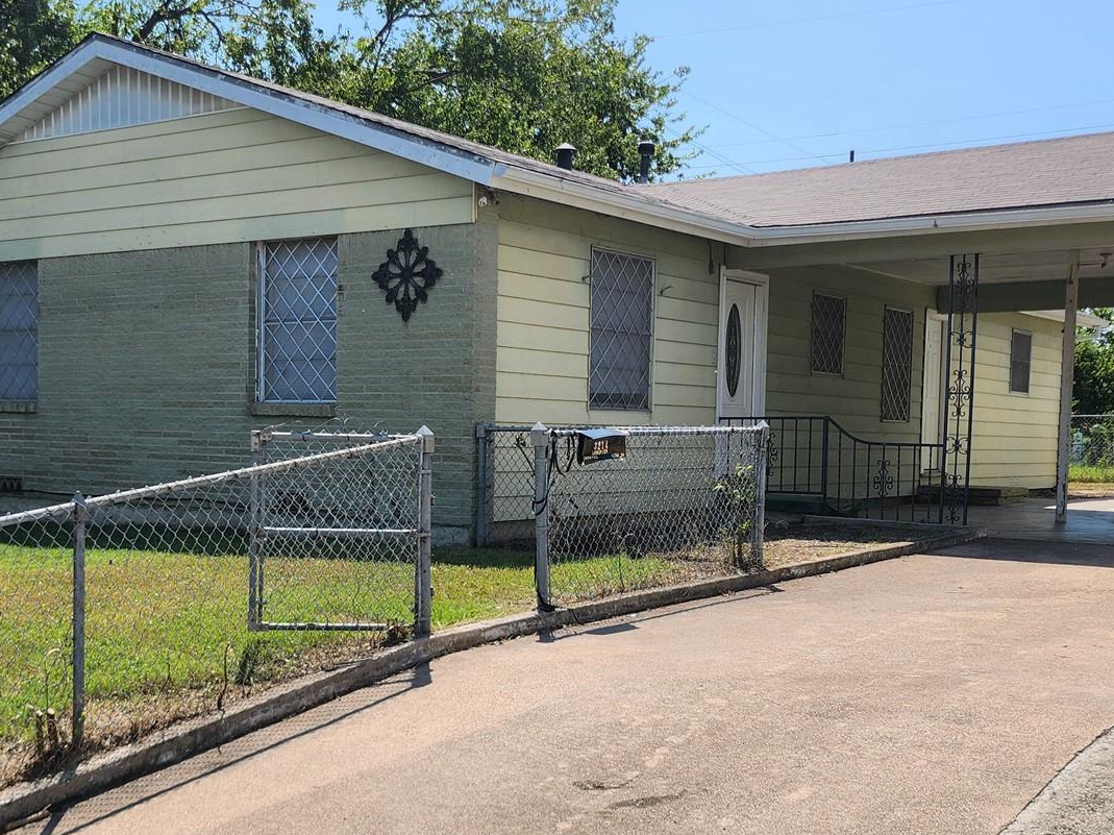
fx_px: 1480
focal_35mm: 46
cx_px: 428
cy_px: 512
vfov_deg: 31.4
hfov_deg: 41.0
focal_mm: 5
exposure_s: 1/3109
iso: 50
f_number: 1.8
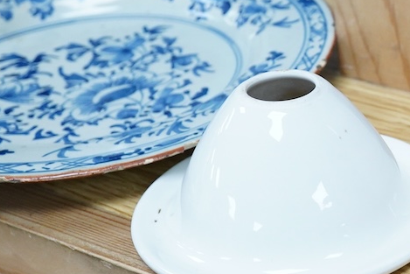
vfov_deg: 12.7
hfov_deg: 18.2
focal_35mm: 108
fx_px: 1230
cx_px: 451
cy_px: 93
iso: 2500
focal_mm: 30
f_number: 10
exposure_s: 1/160
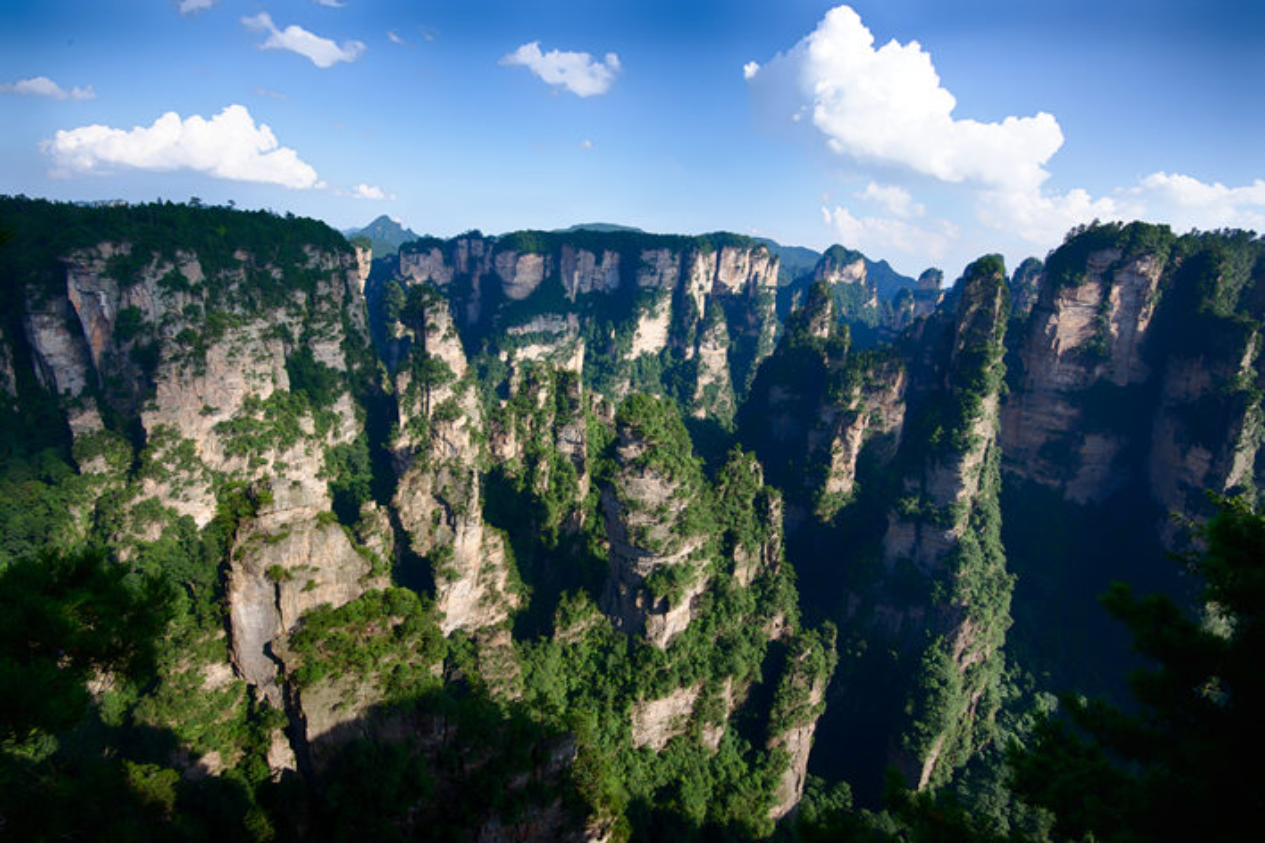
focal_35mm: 16
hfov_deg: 96.7
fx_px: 562
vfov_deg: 73.7
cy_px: 422
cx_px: 632
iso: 100
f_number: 9
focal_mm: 16
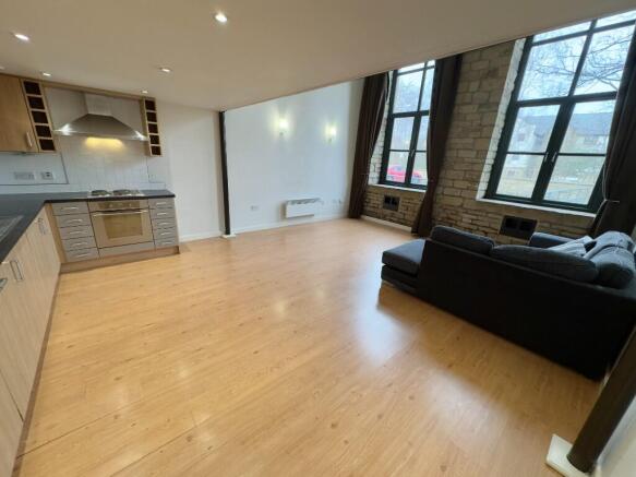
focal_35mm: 14
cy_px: 238
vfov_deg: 85.7
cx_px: 318
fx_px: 257
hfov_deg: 102.1
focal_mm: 2.22
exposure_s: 1/100
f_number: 2.2
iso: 160
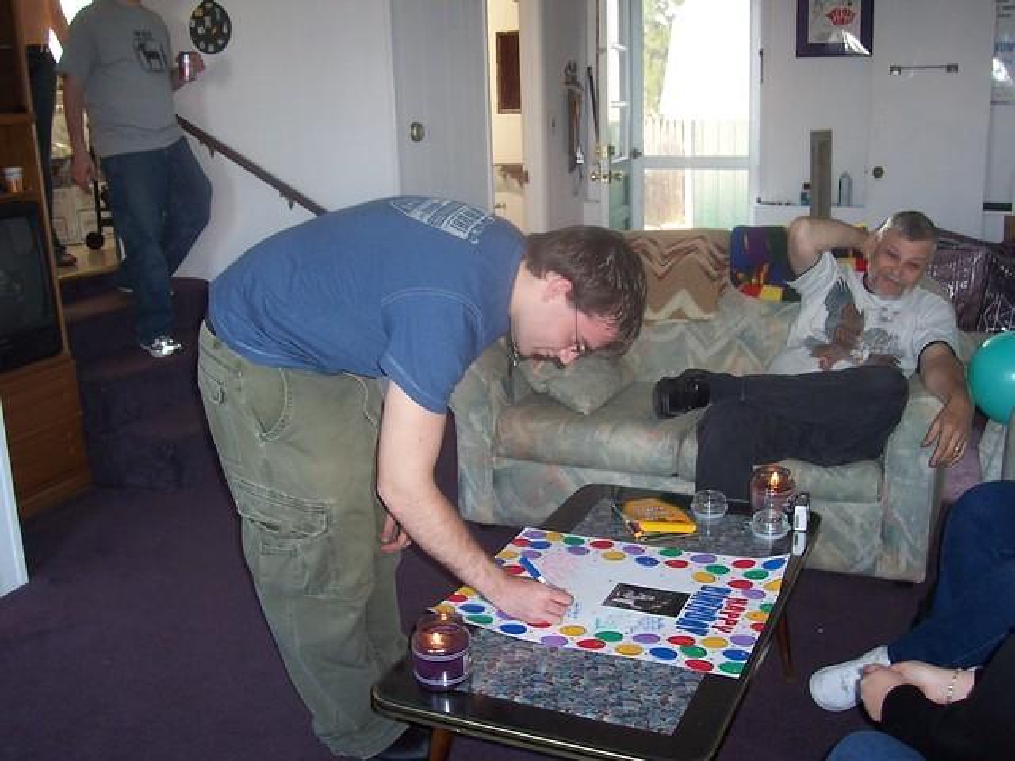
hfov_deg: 50.1
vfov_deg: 38.7
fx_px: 1085
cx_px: 508
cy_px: 380
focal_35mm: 37
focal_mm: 5.6
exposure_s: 1/60
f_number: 2.8
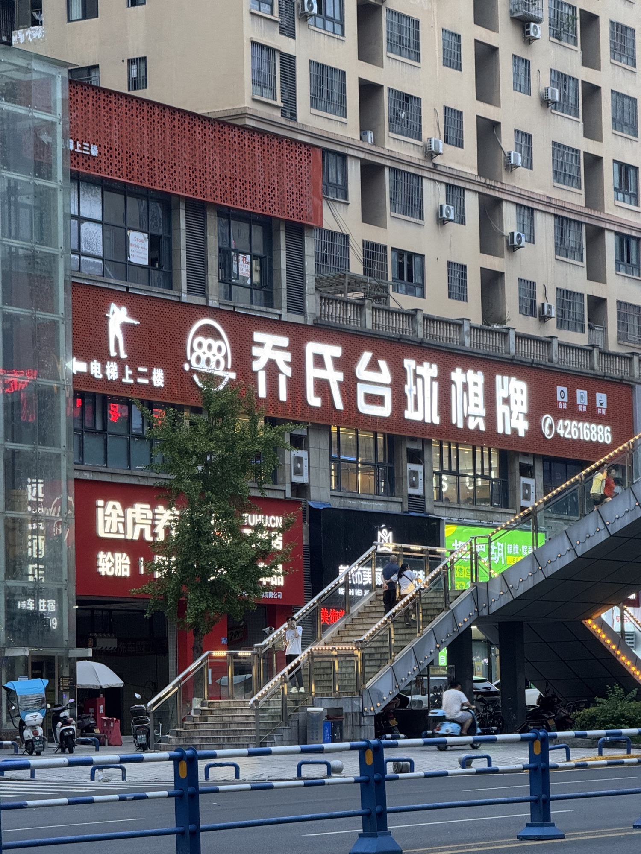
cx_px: 320
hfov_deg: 12.3
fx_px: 2963
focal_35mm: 120
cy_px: 427
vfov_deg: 16.4
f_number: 2.8
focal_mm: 15.66
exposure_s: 1/60
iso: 250
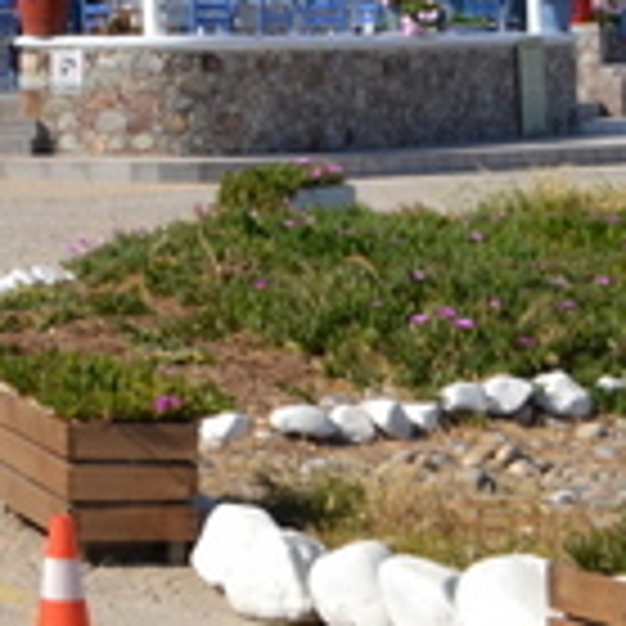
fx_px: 3601
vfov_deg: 9.5
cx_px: -599
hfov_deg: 9.3
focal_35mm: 176
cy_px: -464
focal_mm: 24
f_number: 8
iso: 100
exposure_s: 1/250
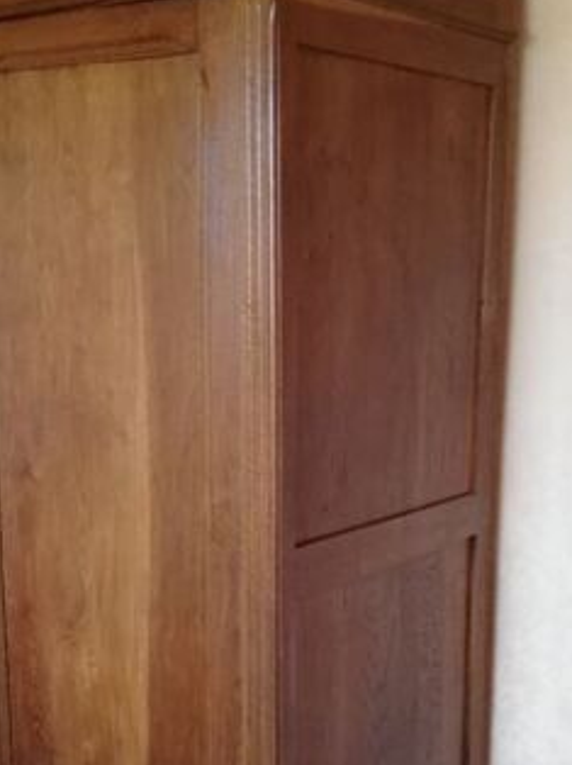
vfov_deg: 36.0
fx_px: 1169
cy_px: 473
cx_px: 309
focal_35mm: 53
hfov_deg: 27.5
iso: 250
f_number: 4
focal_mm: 3.81
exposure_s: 1/33.3
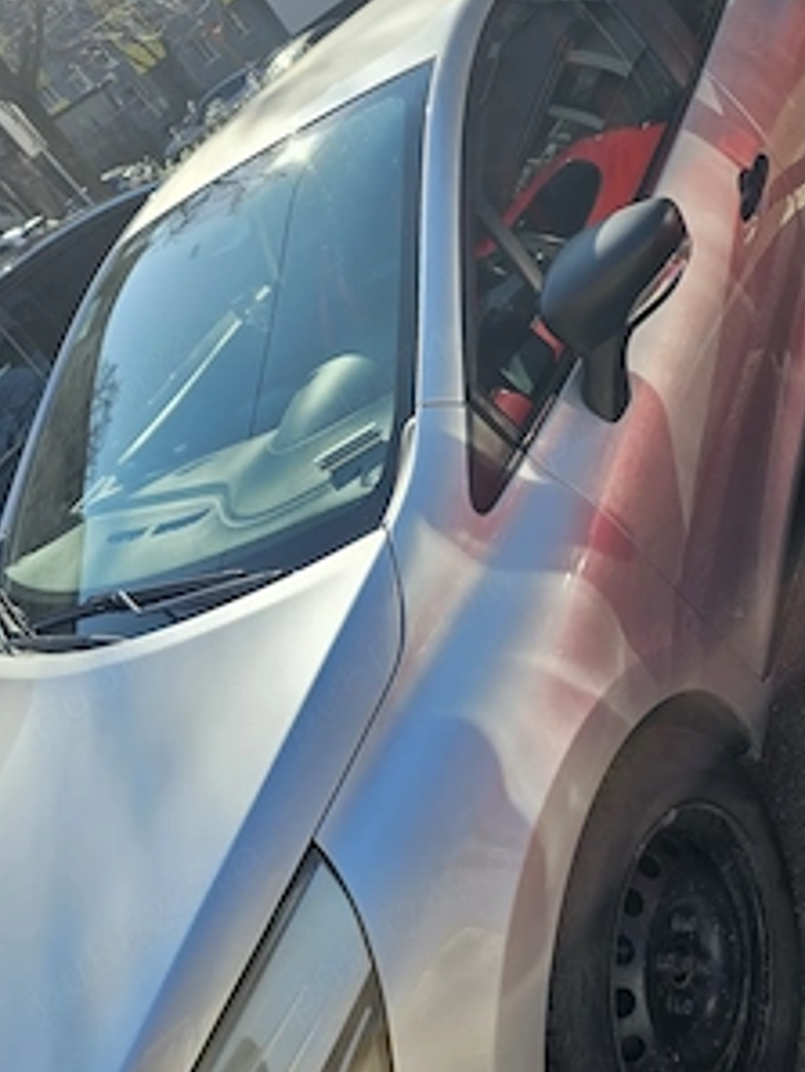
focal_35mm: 31
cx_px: 523
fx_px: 961
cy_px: 437
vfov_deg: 57.9
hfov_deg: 44.9
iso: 10
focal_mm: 6.3
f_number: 1.7
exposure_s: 1/512
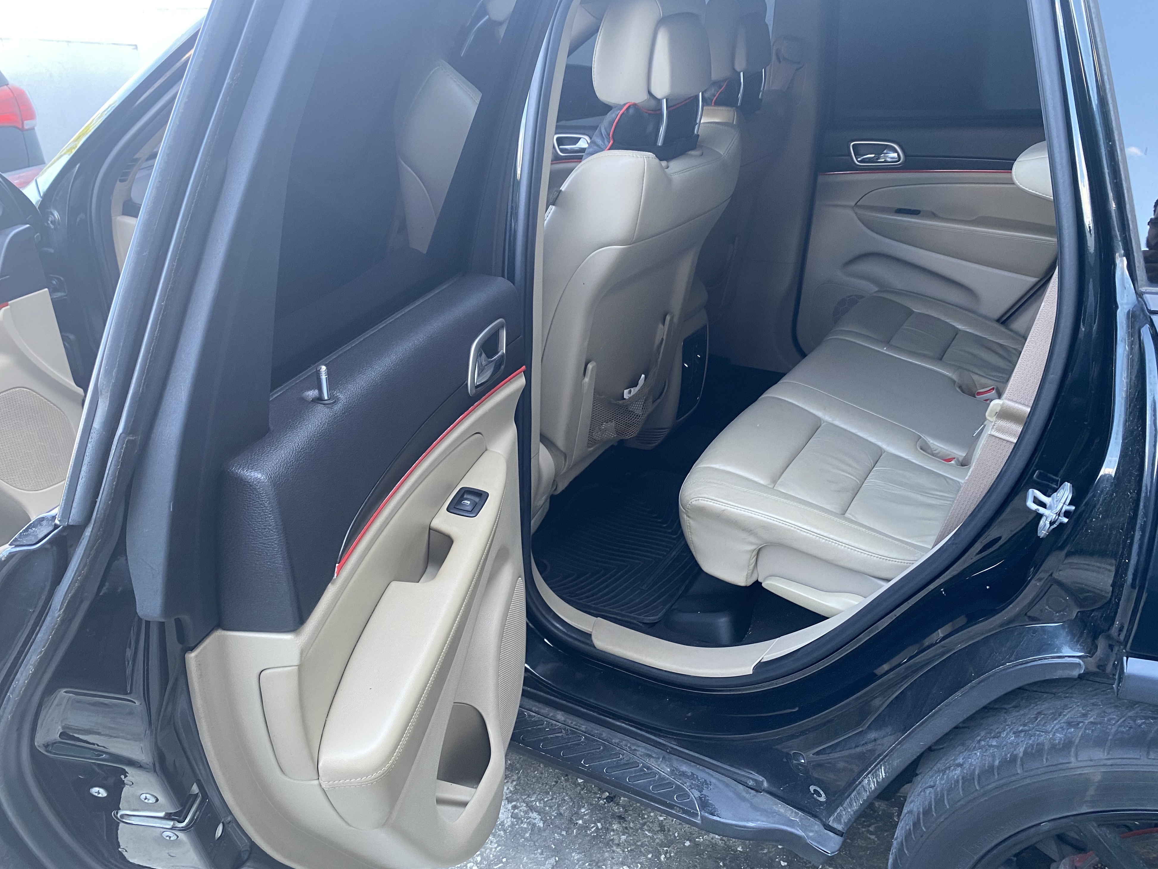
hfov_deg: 65.3
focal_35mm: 27
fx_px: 903
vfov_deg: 51.3
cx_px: 582
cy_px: 423
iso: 125
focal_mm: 4.25
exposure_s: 1/84
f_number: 1.8
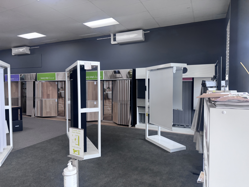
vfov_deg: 56.8
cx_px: 124
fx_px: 173
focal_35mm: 24
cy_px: 94
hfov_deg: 71.6
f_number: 1.78
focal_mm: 6.76
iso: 160
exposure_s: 1/100
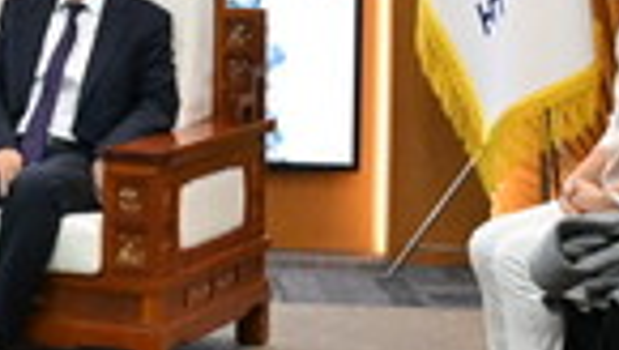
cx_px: -203
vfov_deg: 7.2
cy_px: -216
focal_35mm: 166
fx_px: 2725
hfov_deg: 12.5
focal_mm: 29.5
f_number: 7.1
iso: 6400
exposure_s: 1/200
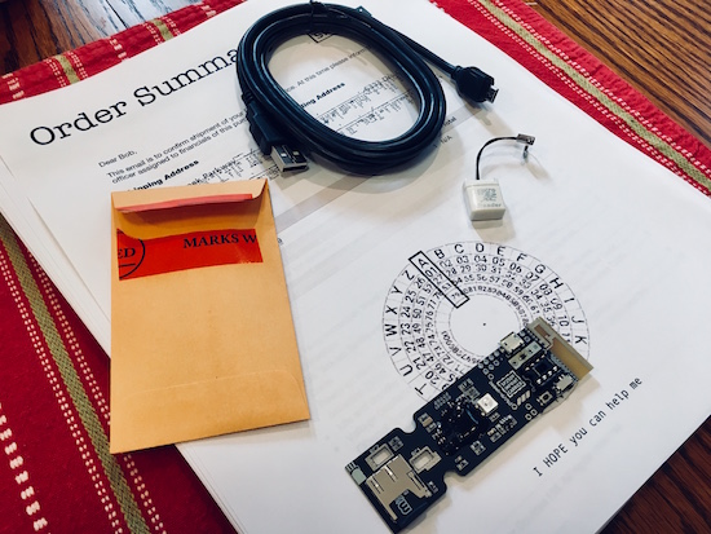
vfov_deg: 48.3
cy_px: 267
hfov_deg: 61.6
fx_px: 596
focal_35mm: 29
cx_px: 356
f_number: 2.2
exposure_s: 1/30
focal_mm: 4.15
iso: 32
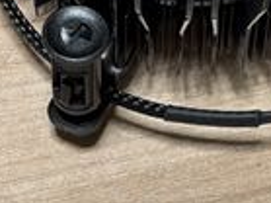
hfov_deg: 9.0
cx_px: 142
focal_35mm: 221
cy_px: 31
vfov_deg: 6.7
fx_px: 1729
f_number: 1.78
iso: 100
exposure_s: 1/60
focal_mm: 6.76
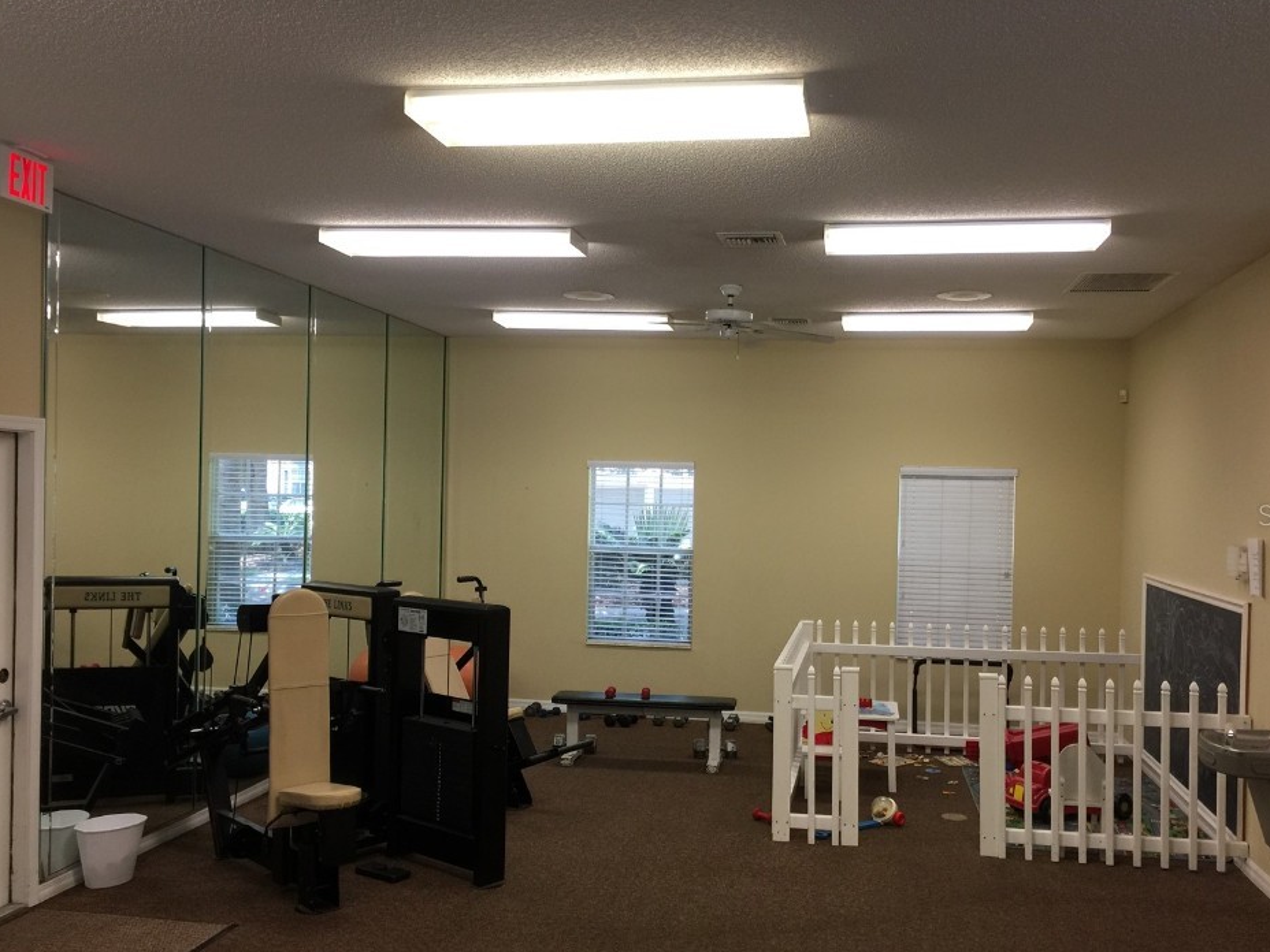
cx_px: 687
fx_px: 1174
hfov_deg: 56.7
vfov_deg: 44.1
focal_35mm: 32
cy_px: 514
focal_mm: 4.15
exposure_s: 1/30
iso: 32
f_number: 2.2
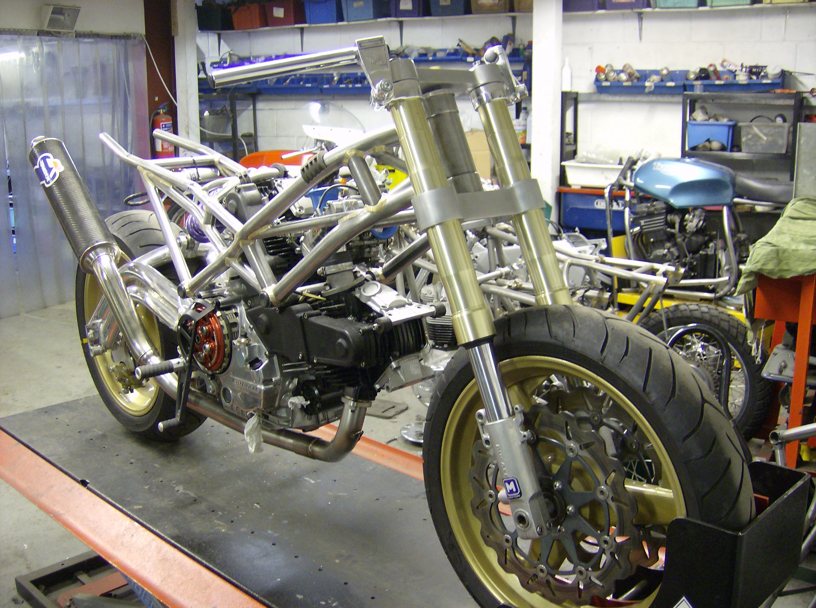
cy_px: 304
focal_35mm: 36
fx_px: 847
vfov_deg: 39.5
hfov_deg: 51.5
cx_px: 408
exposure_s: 1/10.1
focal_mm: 6
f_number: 2.8
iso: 200
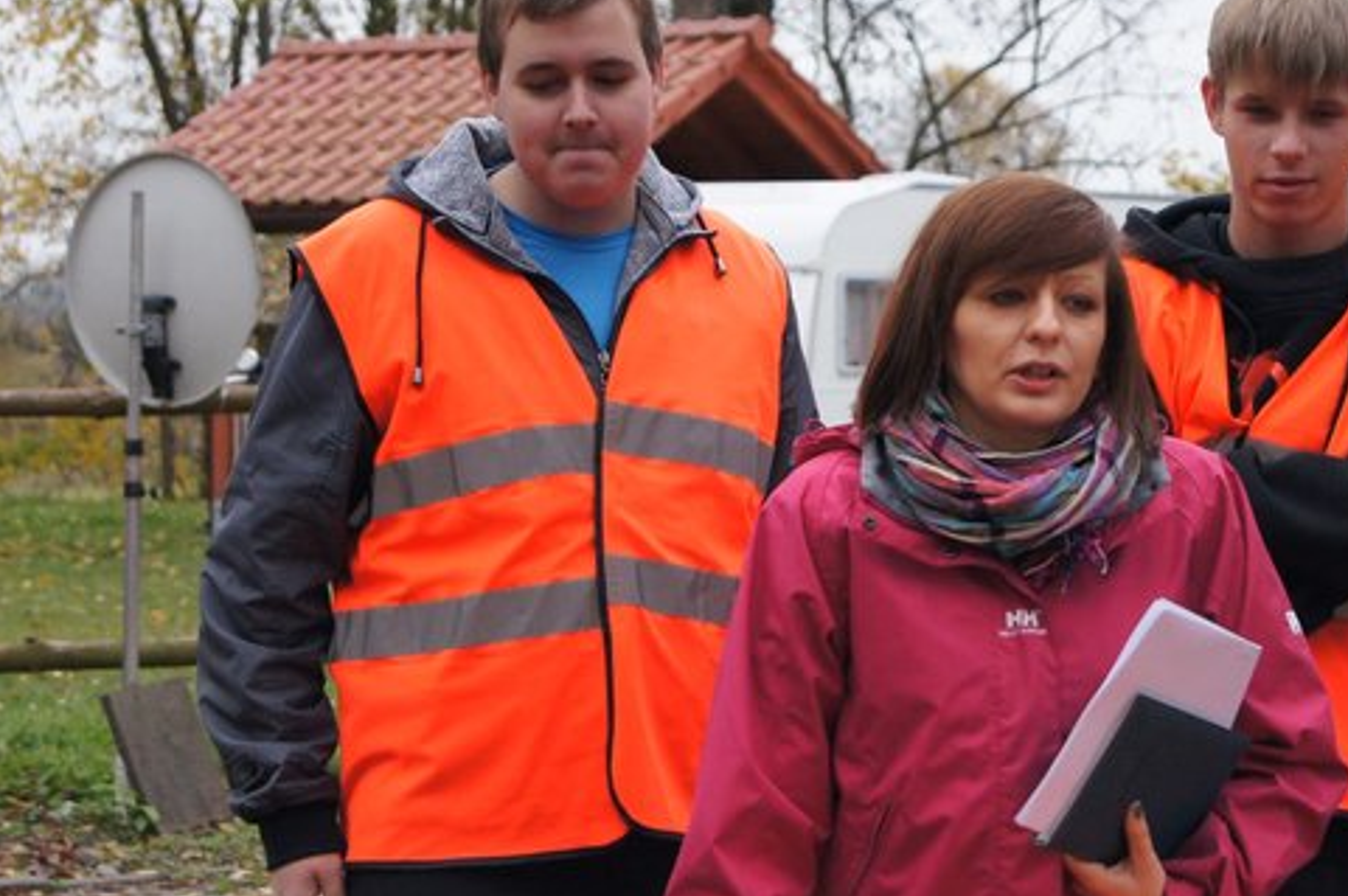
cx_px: 907
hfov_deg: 18.3
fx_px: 4177
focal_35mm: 112
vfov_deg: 12.2
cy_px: 407
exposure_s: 1/1250
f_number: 5.6
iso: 1600
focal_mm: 55
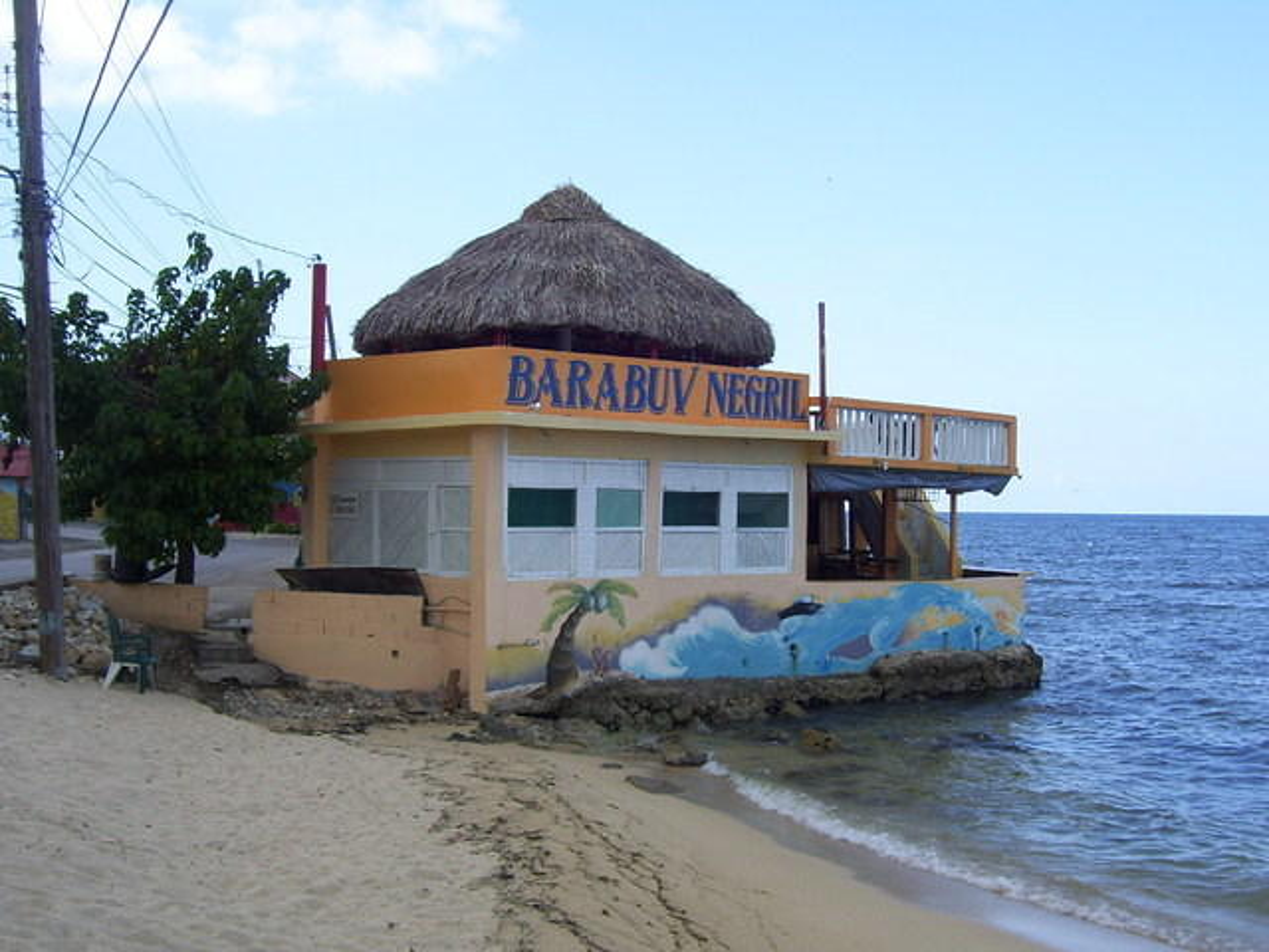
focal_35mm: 45
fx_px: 1650
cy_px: 476
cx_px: 634
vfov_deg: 32.2
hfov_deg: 42.1
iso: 80
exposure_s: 1/250
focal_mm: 7.6
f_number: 5.6
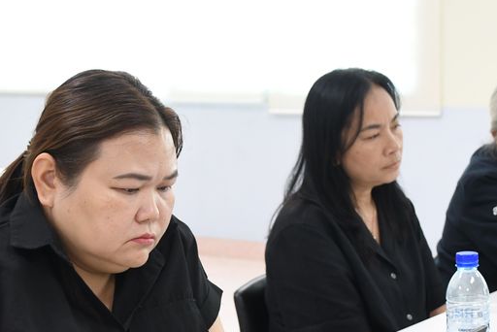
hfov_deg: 21.2
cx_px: 279
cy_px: 260
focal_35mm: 96
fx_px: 1326
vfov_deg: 14.2
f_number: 4
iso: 1250
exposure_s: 1/80
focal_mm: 32
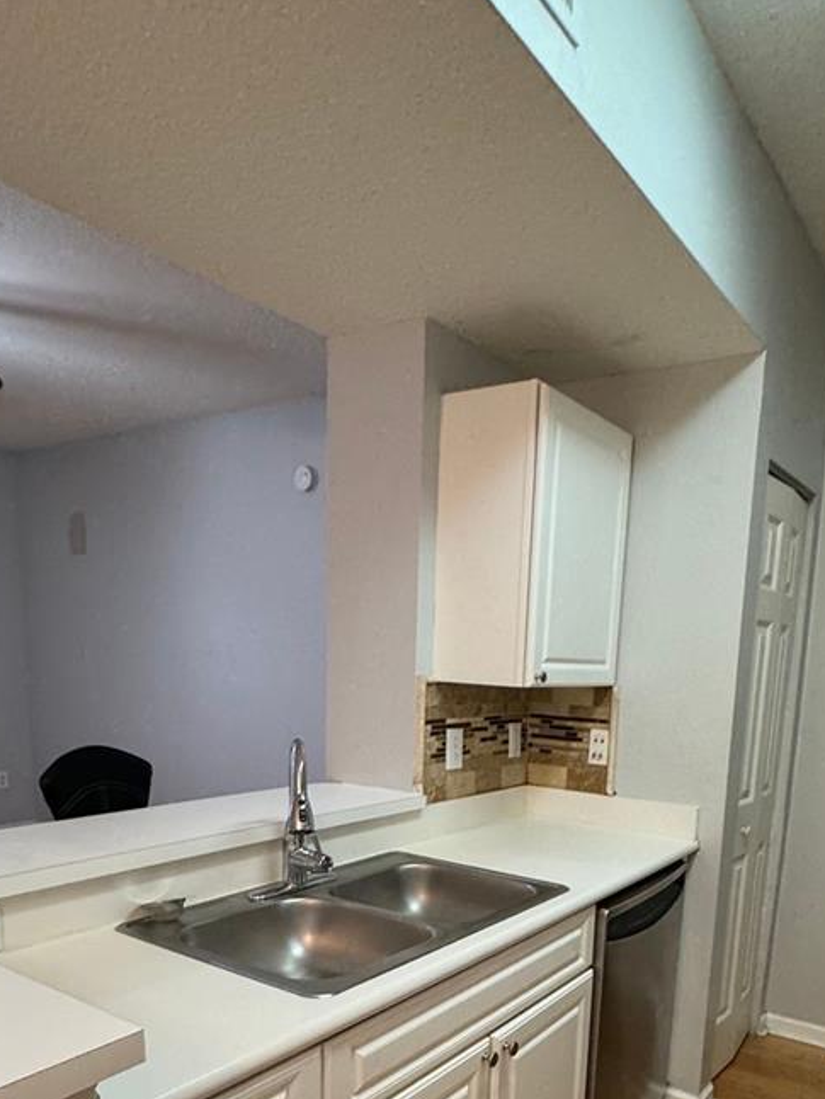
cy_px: 813
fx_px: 826
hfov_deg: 52.7
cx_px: 498
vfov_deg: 63.7
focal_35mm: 26
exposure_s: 1/60
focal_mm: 2.22
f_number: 2.2
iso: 200
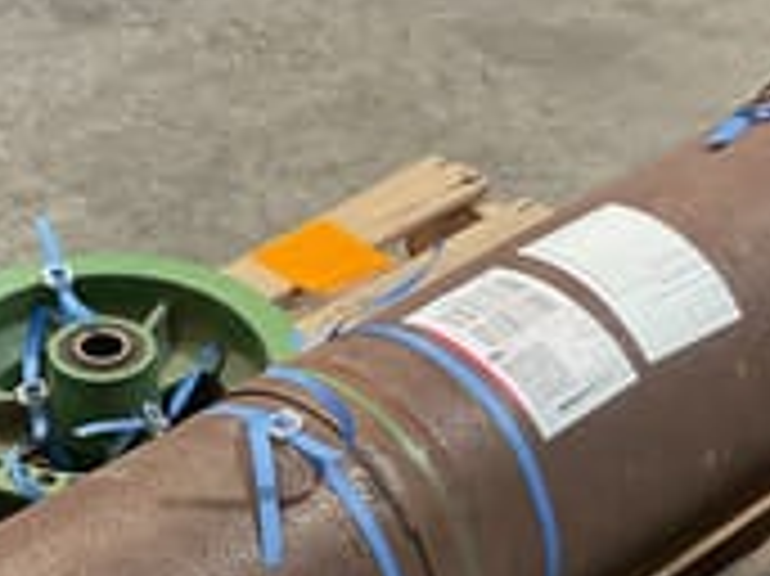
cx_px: 131
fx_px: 1889
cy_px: 646
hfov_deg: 22.7
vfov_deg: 16.8
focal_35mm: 85
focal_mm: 3
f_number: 1.8
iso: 160
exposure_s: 1/50
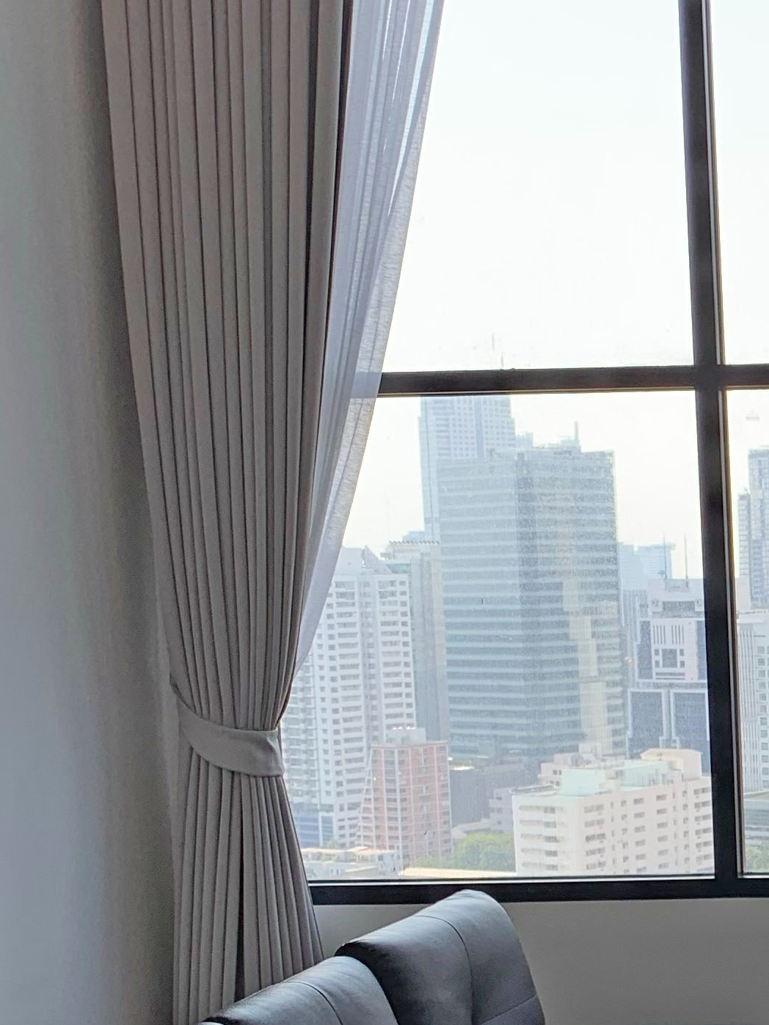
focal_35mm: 75
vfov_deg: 25.6
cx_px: 1023
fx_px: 2222
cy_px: 797
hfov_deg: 18.2
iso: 25
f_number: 1.8
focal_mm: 4.25
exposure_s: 1/426
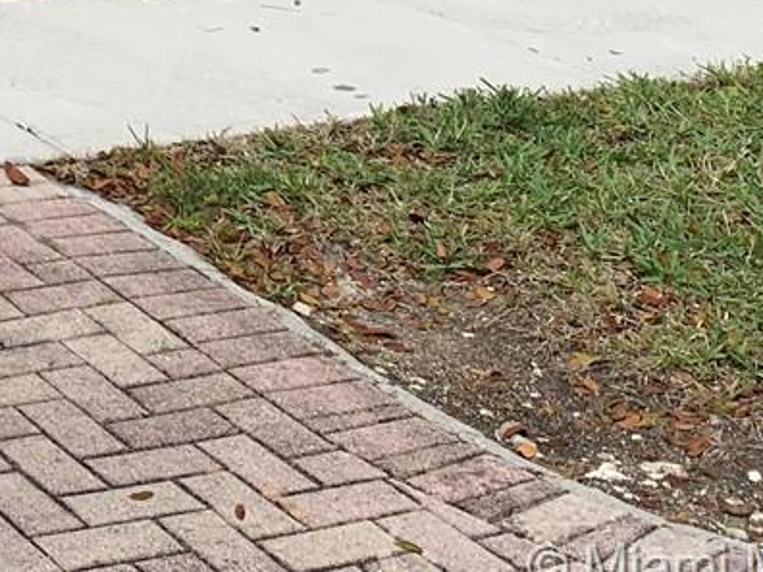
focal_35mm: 105
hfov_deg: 16.9
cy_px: -551
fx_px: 2314
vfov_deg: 12.5
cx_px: -389
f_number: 1.8
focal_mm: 4.25
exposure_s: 1/2481
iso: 25
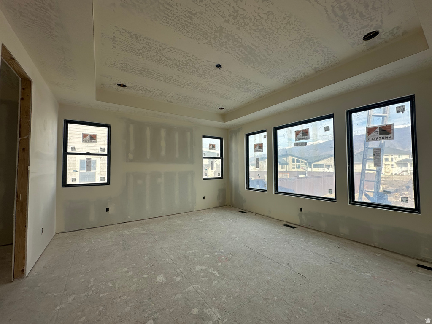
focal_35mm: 14
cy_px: 162
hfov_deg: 102.1
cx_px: 216
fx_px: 175
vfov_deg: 85.7
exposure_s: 1/305
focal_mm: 2.22
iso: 40
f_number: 2.2
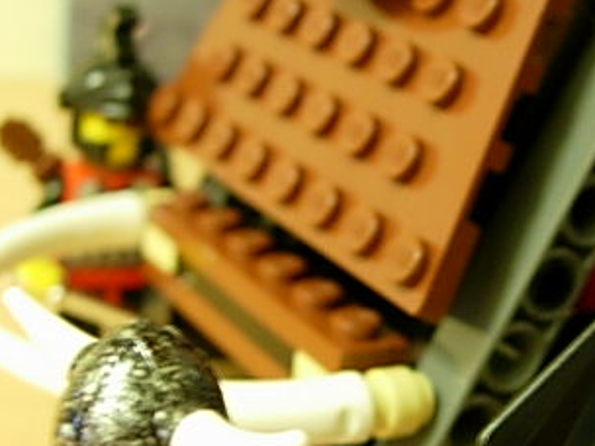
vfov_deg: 18.3
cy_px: 354
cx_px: 417
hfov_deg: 24.2
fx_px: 1375
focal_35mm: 80
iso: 200
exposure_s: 1/2.8
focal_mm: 7.8
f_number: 2.8
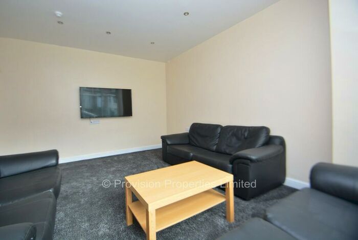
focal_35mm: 15
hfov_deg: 100.3
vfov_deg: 77.4
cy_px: 120
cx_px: 179
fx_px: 149
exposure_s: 1/60
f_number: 4
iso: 400
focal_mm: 10
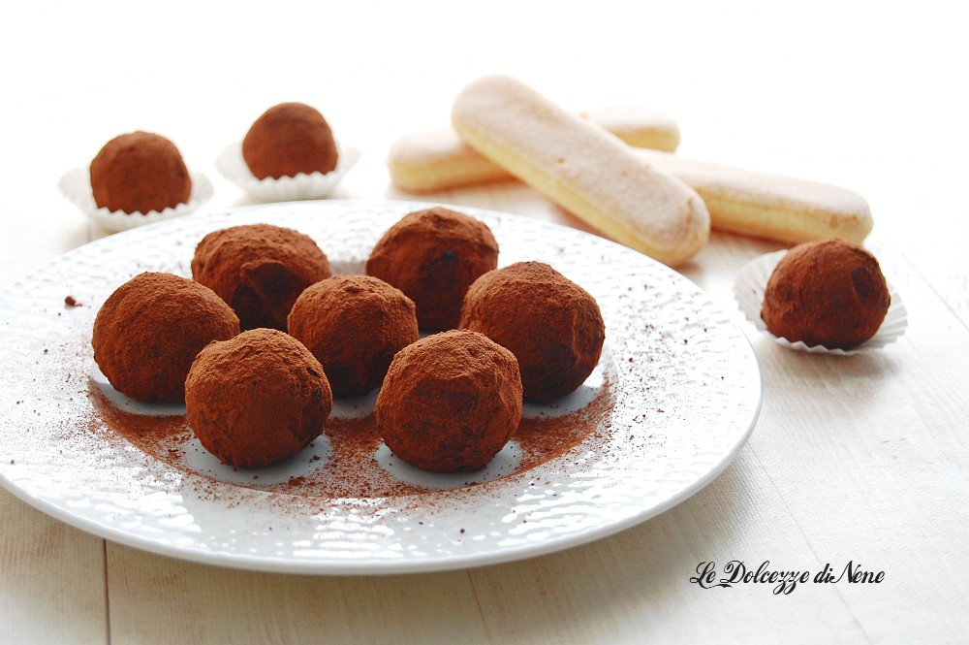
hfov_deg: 24.6
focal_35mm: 82
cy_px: 322
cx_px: 484
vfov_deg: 16.5
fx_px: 2219
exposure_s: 1/20
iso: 800
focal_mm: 55
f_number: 5.6
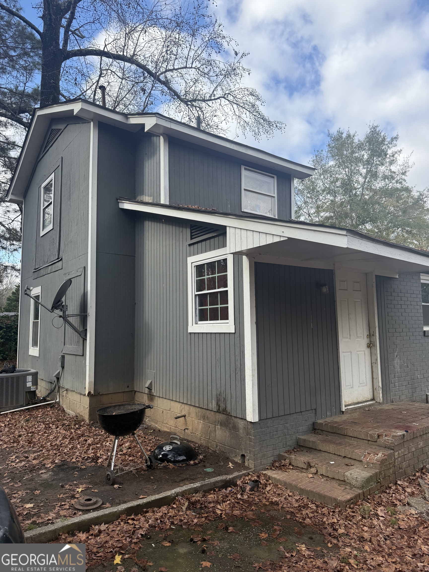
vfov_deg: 71.6
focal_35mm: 24
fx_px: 397
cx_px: 214
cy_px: 286
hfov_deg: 56.8
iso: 100
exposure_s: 1/1901
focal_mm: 6.76
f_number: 1.78
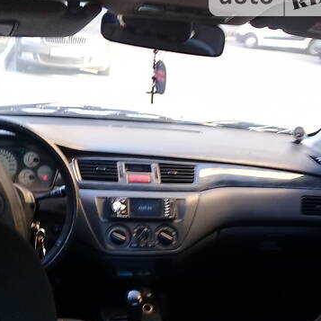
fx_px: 483
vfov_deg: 36.0
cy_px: 236
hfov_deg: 36.8
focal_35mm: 46
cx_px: 149
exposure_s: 1/33
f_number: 2.2
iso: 80
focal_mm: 3.3
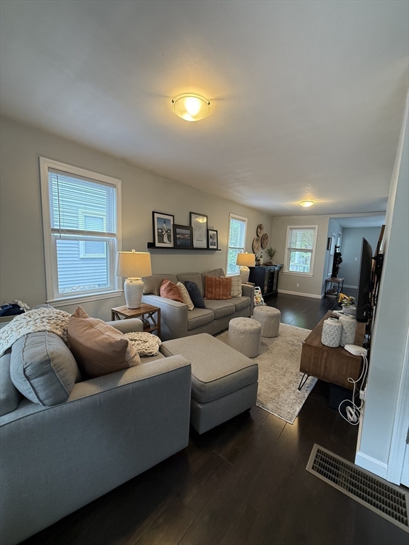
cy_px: 272
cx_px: 204
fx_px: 221
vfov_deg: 102.1
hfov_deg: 85.7
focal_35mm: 14
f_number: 2.2
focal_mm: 2.22
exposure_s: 1/120
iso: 200
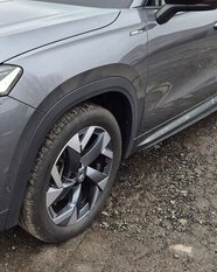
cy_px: 85
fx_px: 378
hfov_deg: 30.9
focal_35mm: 47
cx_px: 30
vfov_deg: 39.0
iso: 25
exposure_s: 1/266
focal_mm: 5.4
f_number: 1.8
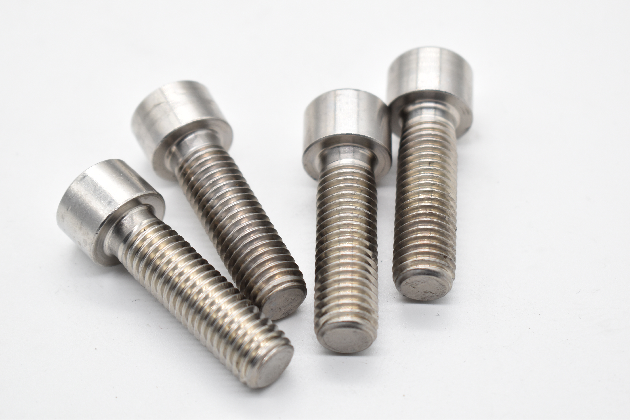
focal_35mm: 82
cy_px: 210
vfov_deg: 16.6
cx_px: 315
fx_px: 1444
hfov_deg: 24.6
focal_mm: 55
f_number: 5.6
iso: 200
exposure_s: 1/100
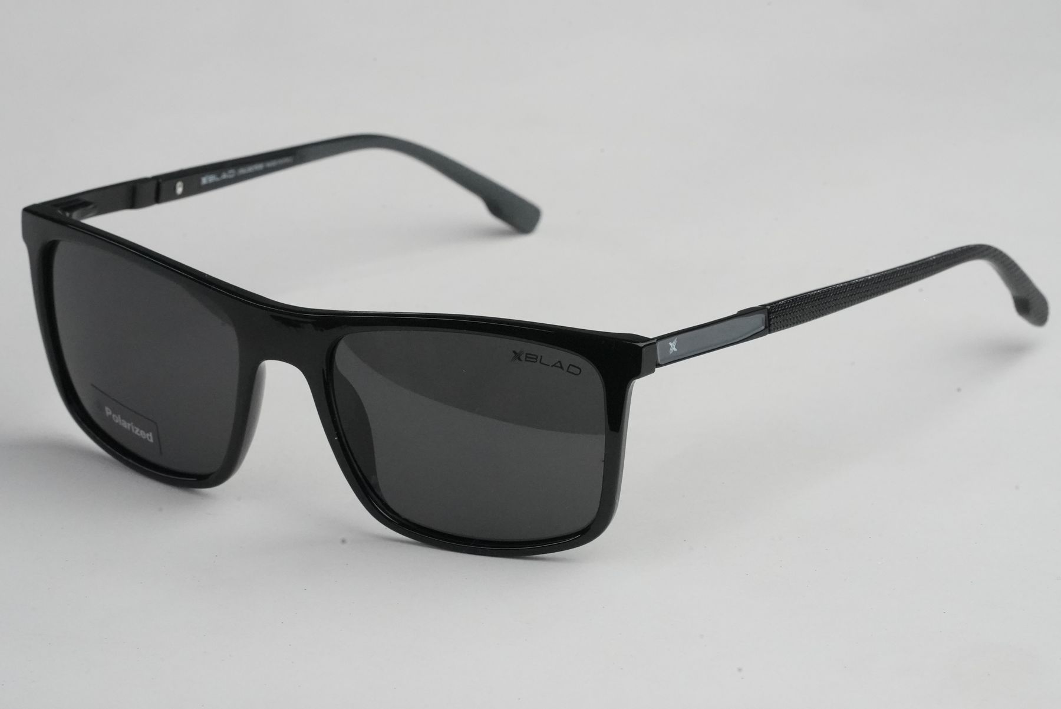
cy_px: 354
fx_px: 5720
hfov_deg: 10.6
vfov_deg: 7.1
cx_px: 530
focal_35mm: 194
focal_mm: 194
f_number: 22
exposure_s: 1/800
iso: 12800
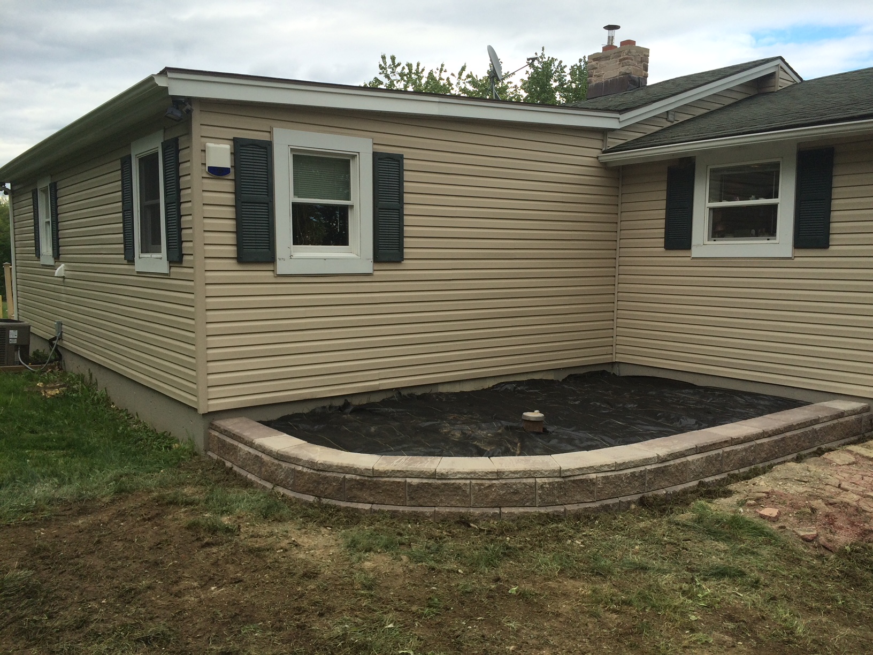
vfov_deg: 48.2
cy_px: 328
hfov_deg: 61.7
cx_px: 436
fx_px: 731
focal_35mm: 29
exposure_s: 1/641
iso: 32
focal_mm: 4.15
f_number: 2.2
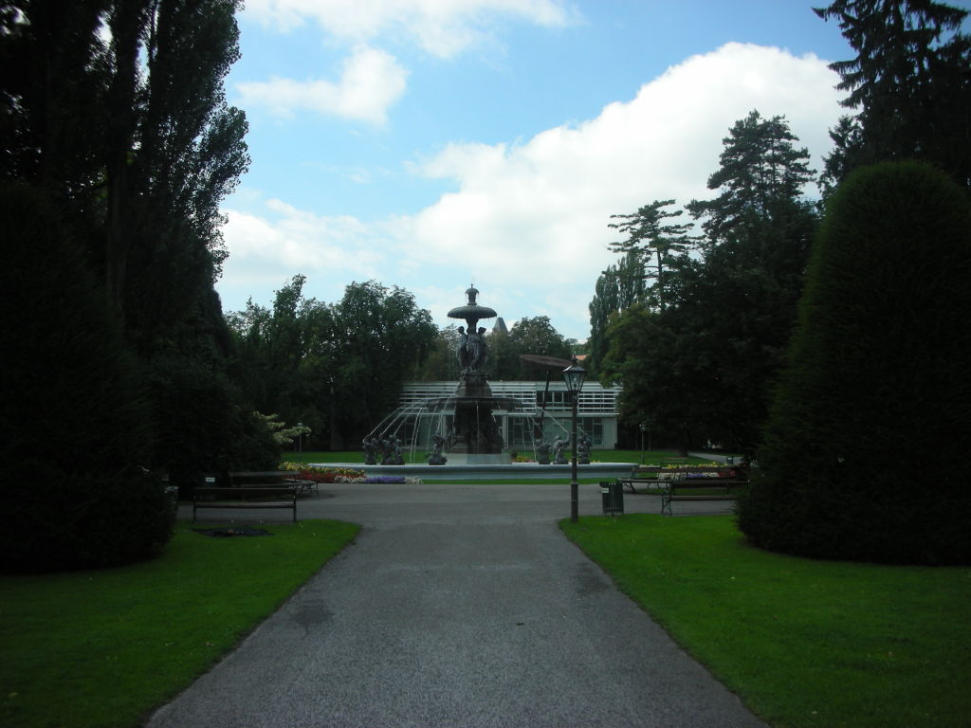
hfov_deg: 52.6
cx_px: 486
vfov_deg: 40.7
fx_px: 982
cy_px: 364
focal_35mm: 35
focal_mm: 5.8
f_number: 8.5
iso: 50
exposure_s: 1/77.3
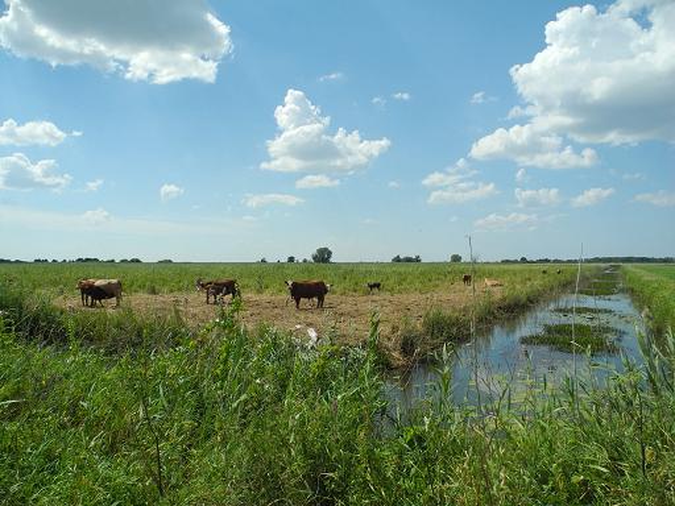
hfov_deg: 63.4
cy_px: 253
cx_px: 338
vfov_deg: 49.7
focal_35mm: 28
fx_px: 546
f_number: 5
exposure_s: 1/800
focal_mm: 6
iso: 100
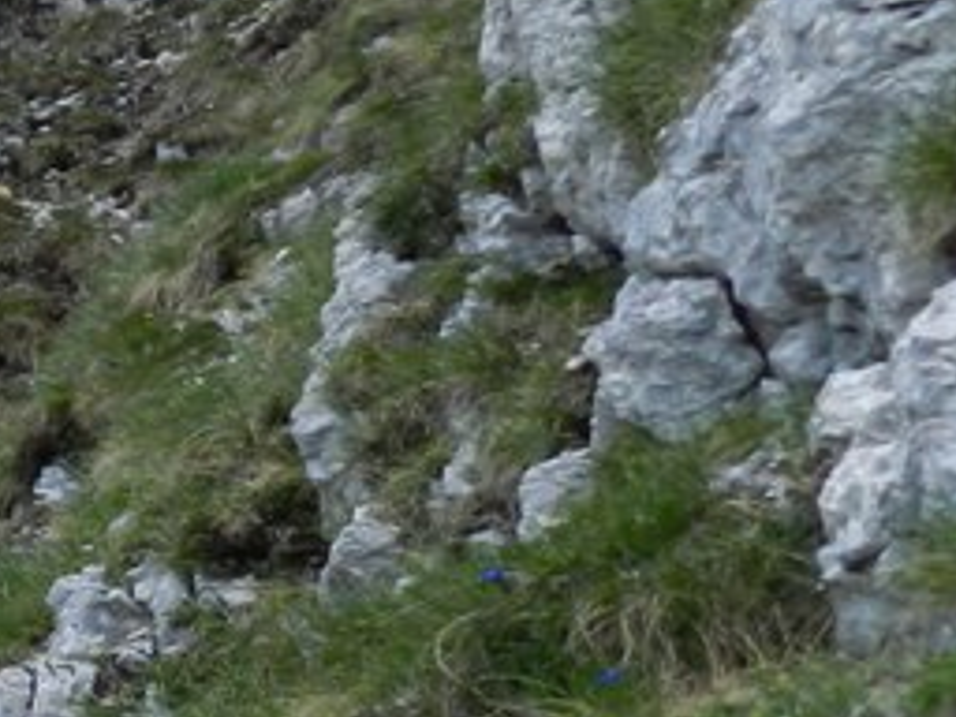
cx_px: -922
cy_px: 362
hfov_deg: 16.5
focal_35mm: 92
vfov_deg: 16.1
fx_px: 2541
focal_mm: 4
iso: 160
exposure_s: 1/1000
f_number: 3.4
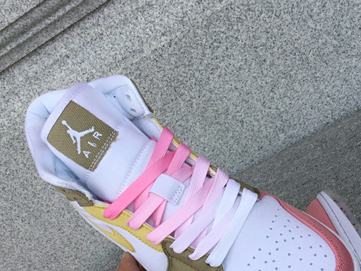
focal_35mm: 51
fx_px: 532
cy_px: 207
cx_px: 219
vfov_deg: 28.1
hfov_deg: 37.3
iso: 25
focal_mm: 3.3
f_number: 2.4
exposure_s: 1/858
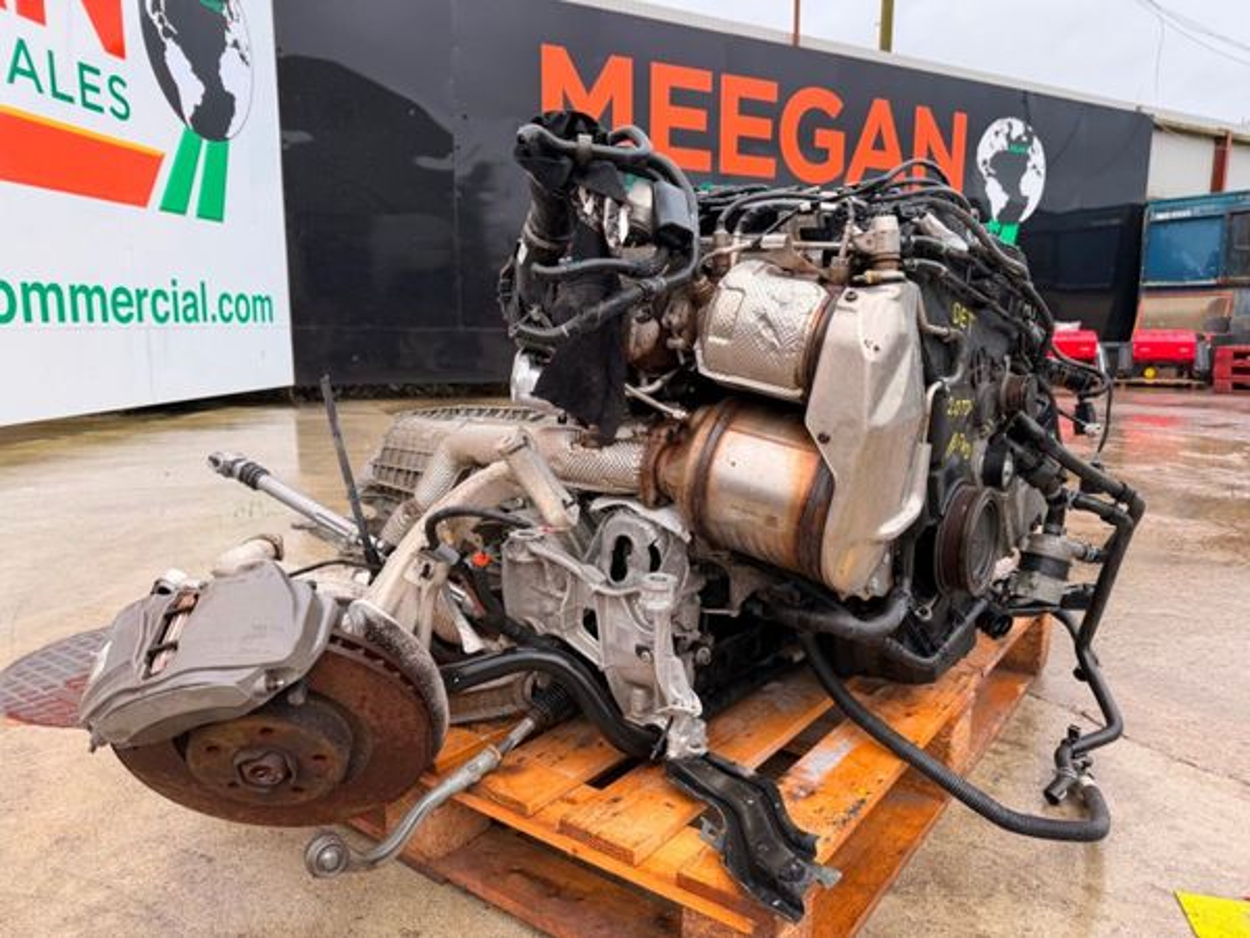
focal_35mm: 24
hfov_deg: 71.6
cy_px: 469
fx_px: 867
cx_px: 625
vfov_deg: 56.8
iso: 64
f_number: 1.78
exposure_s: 1/263
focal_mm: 6.76
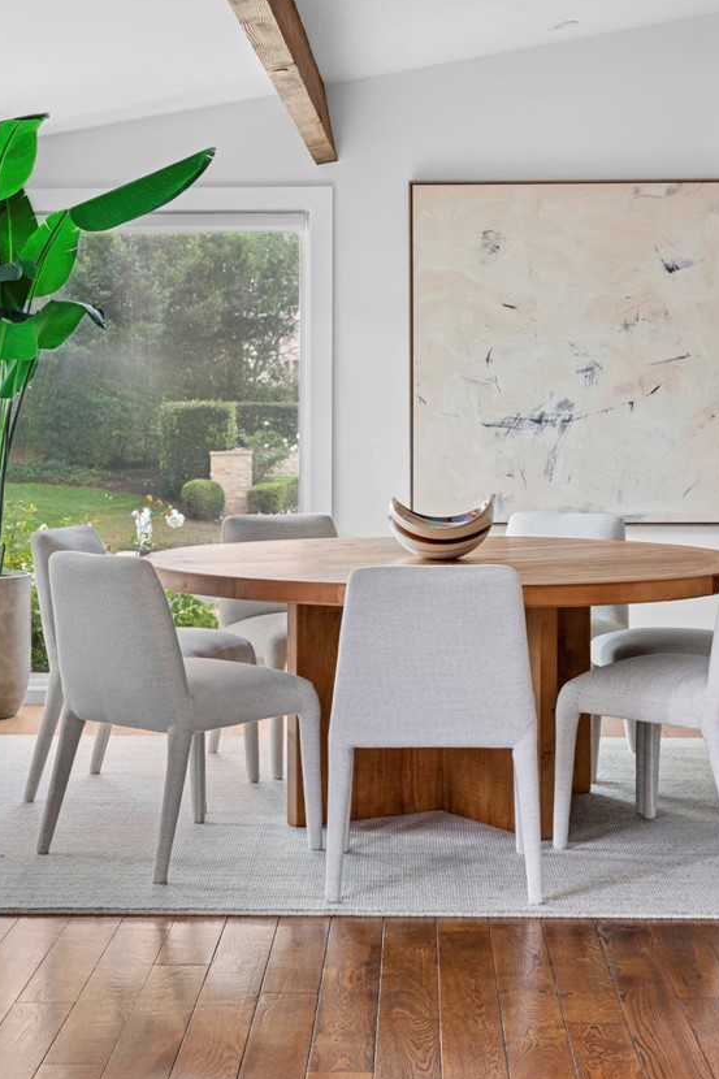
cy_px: 385
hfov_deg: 20.0
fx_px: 2038
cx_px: 331
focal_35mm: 68
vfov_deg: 29.5
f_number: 7.1
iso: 400
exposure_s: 6
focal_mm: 52
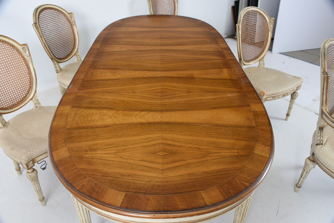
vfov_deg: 48.0
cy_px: 112
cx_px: 167
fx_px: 251
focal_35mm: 27
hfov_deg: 67.3
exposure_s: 1/80
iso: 200
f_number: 9
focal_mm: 18
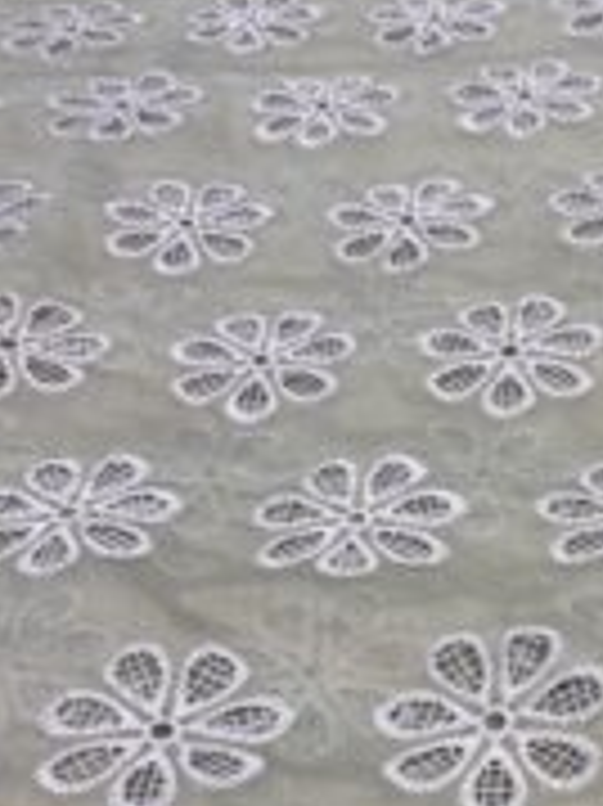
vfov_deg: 32.0
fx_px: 1349
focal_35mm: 58
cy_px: 689
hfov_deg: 24.1
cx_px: 598
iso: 32
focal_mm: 5.96
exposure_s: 1/100
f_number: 1.6
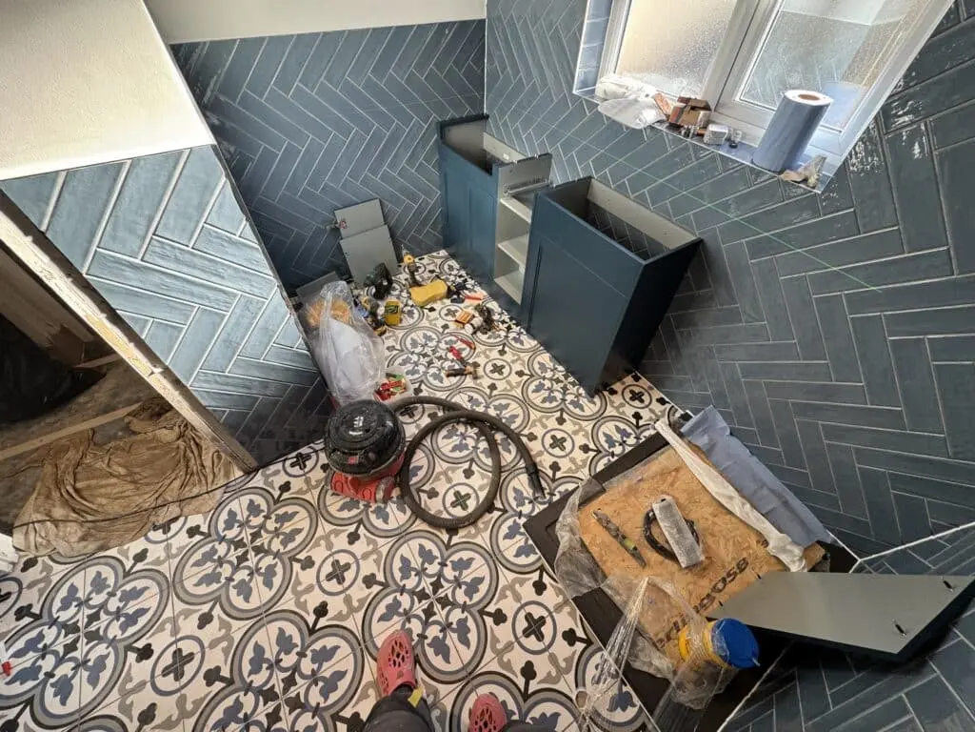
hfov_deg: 102.1
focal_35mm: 14
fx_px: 394
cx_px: 488
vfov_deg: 85.7
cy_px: 366
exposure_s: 1/99
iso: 100
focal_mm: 2.22
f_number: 2.2
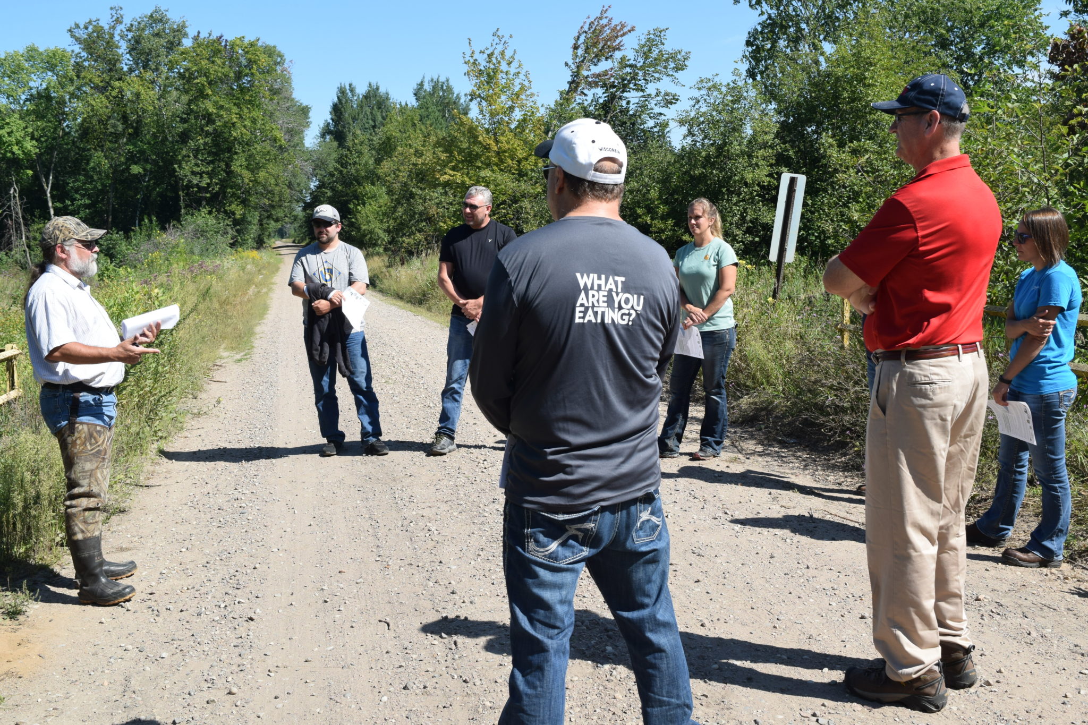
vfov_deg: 35.5
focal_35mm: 38
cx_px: 544
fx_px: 1133
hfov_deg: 51.3
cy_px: 362
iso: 200
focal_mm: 25
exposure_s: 1/320
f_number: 9
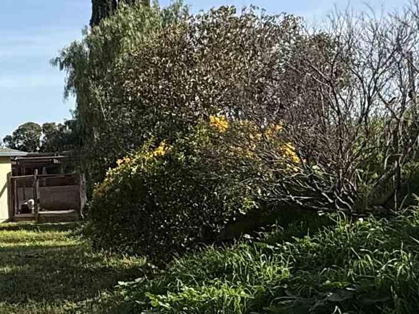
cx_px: -89
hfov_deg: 27.3
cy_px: 242
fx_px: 750
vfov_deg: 23.4
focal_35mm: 62
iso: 50
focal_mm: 2.22
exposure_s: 1/1698
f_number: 2.2
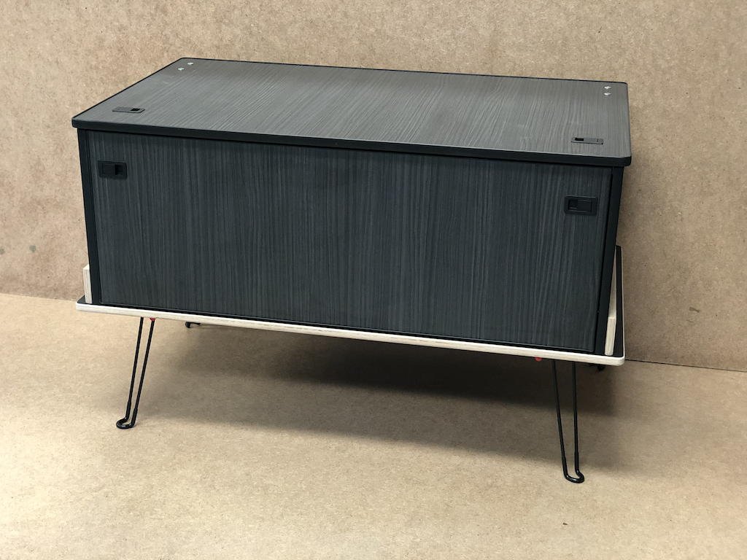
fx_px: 1122
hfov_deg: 36.8
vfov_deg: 28.0
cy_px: 280
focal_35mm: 52
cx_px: 374
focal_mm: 6
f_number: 2.4
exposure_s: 1/25
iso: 160
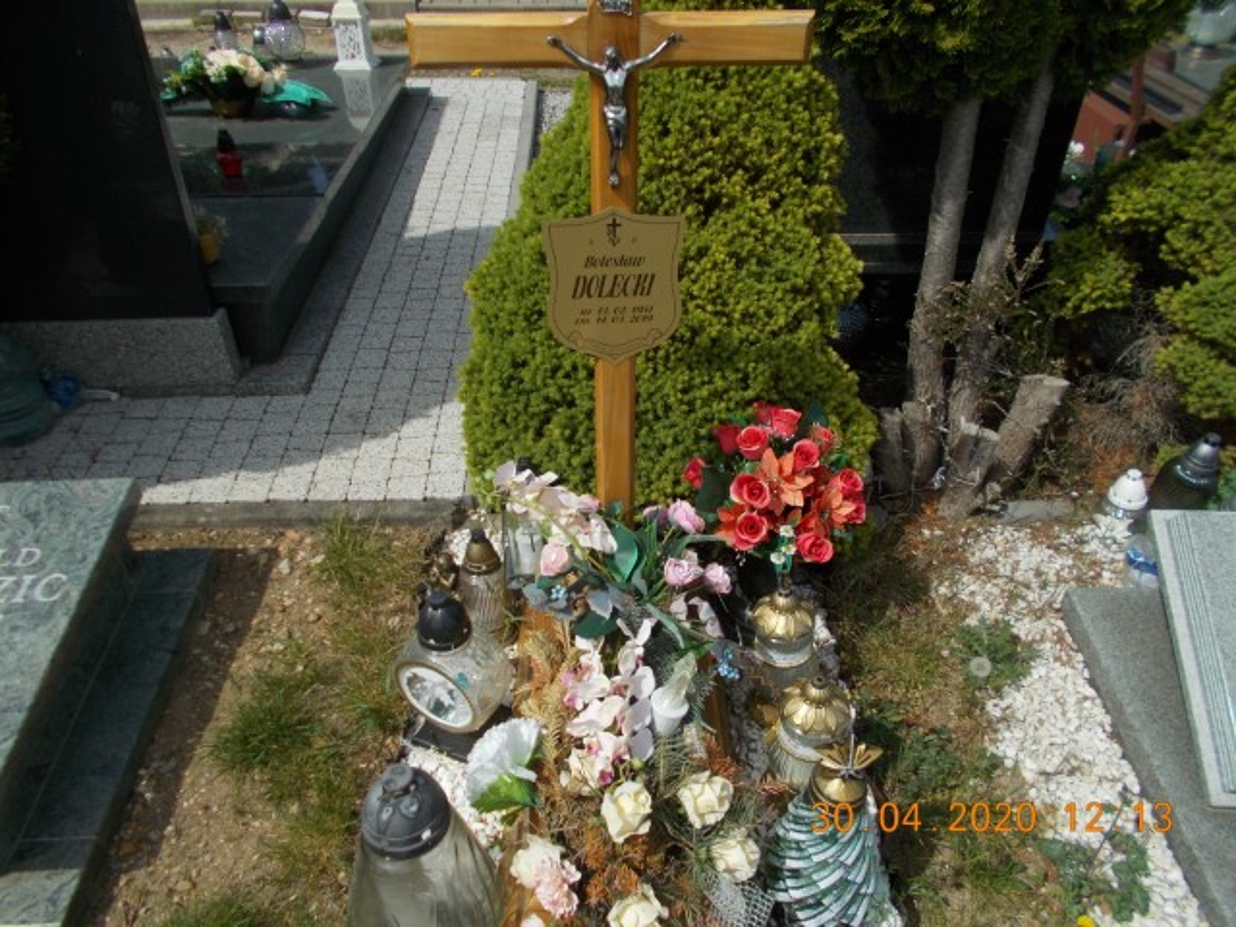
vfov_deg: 53.1
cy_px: 464
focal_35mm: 26
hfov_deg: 67.3
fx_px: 928
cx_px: 618
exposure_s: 1/250
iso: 80
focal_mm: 4.6
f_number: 8
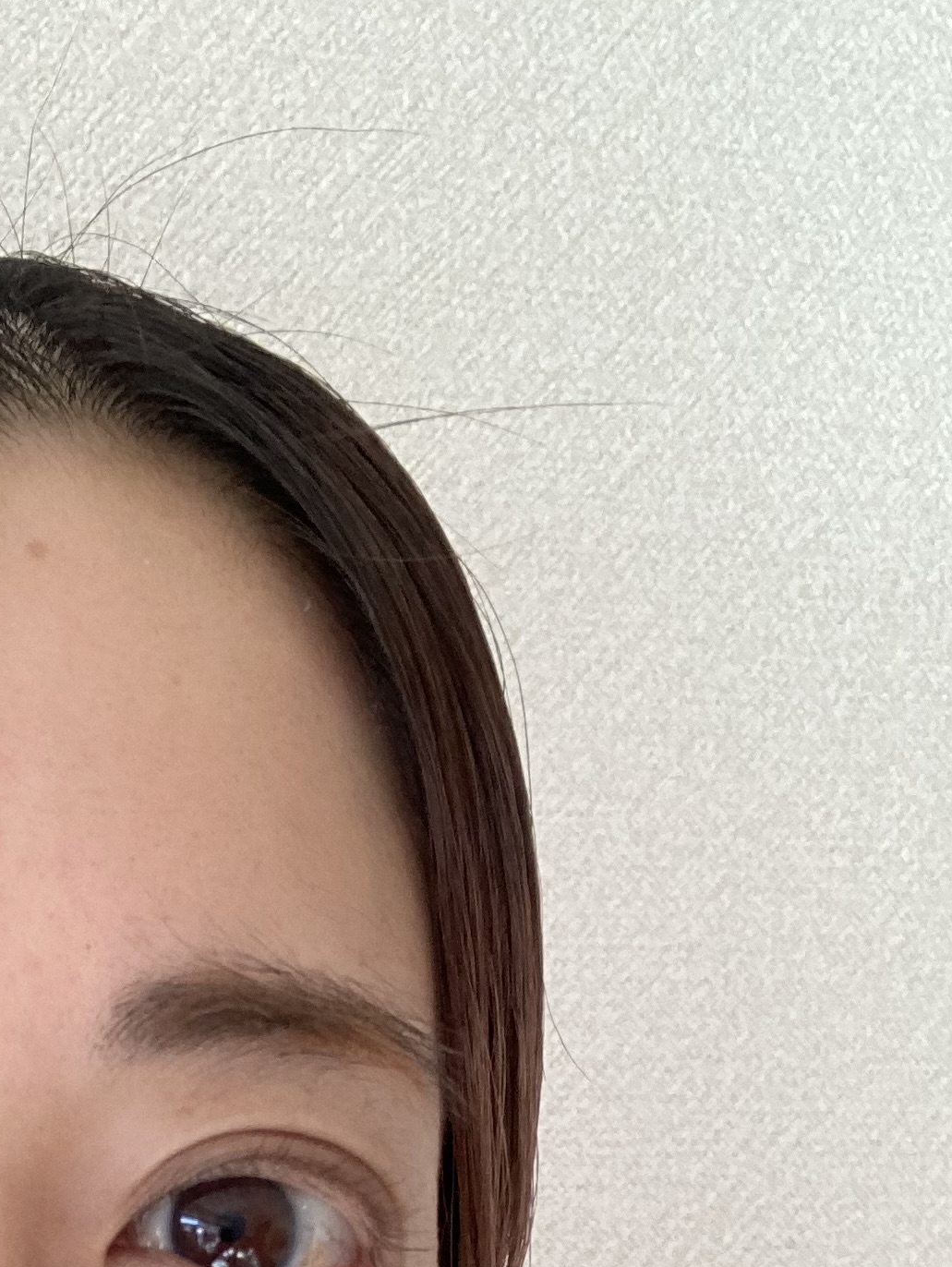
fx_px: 2637
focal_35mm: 72
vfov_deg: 25.0
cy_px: 1417
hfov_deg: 19.7
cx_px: -74
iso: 50
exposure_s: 1/121
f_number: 2.2
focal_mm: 2.87
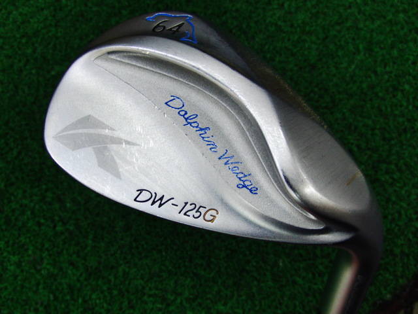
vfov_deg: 38.7
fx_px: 447
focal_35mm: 37
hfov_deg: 50.1
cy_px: 157
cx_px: 209
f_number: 3.6
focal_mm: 6.42
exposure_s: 1/80
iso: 160
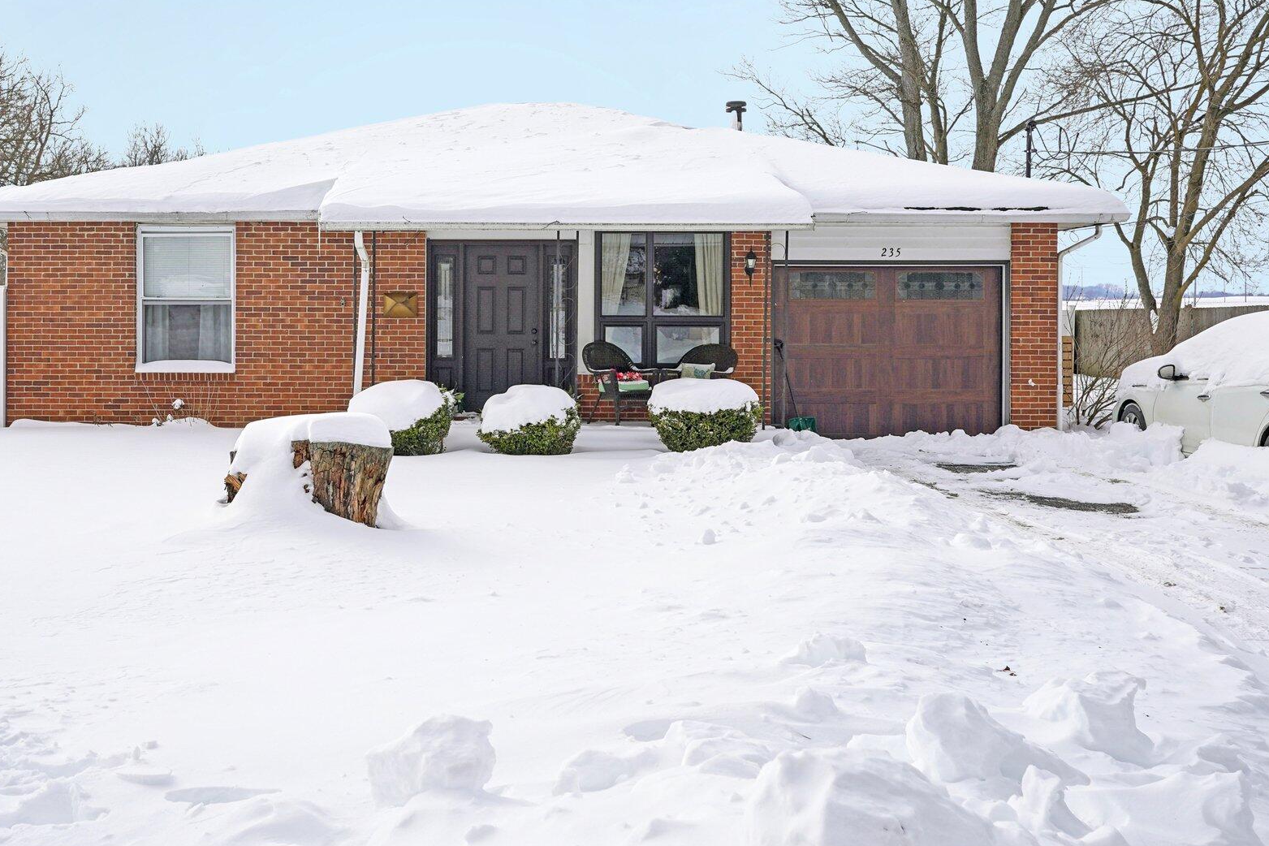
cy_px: 303
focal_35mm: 39
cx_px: 512
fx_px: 1362
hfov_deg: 49.7
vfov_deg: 34.3
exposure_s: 1/800
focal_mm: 29.5
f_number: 8
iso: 100
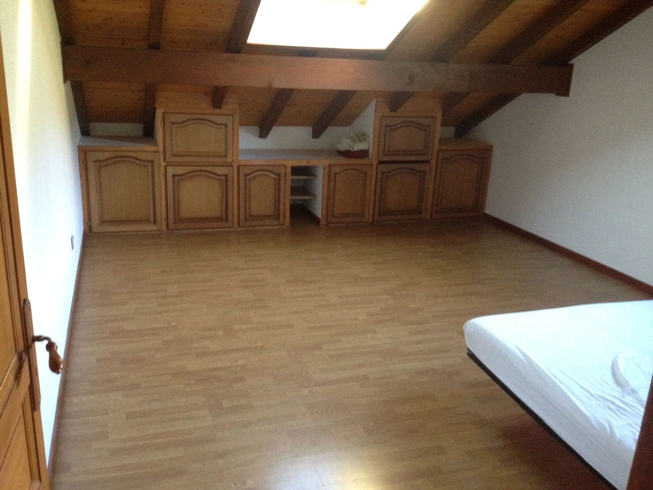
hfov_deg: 52.6
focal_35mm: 35
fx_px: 660
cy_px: 245
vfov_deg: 40.7
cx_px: 326
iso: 400
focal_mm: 4.28
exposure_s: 1/15
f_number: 2.4
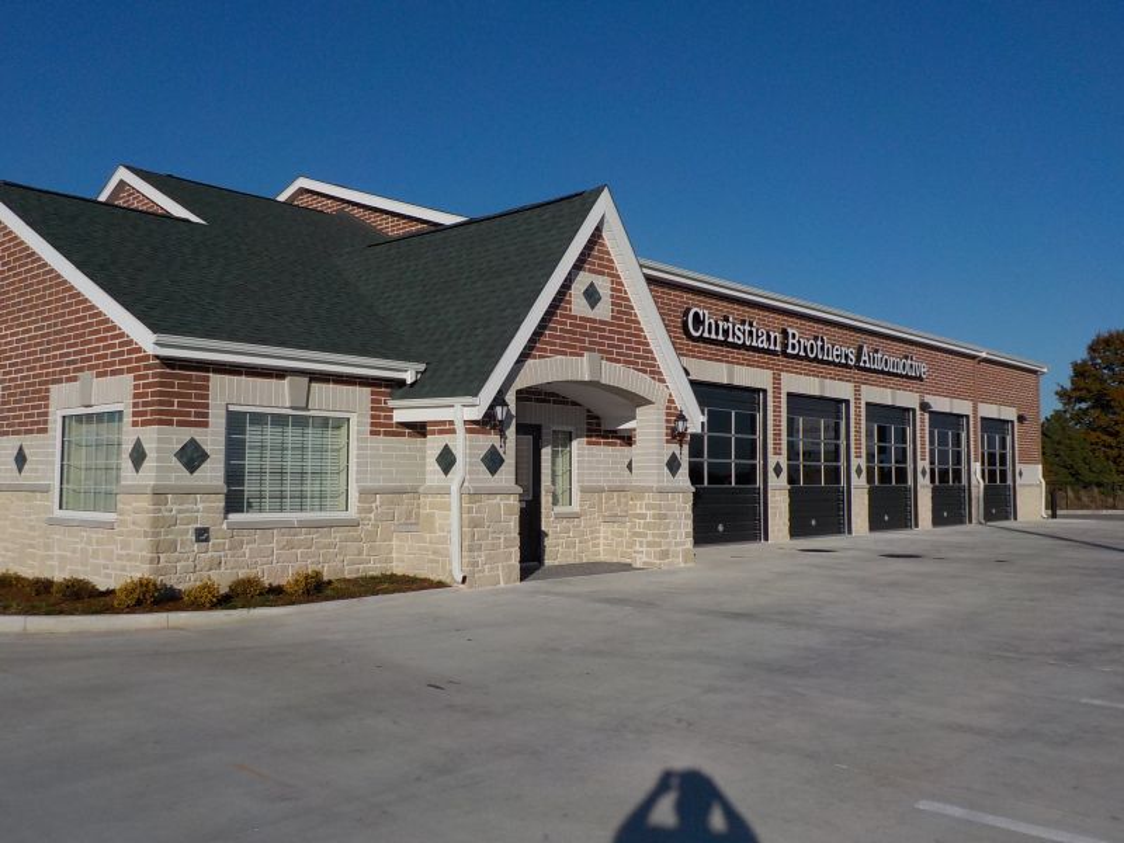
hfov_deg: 60.0
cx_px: 562
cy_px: 422
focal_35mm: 30
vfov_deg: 46.8
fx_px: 974
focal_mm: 4.1
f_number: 6.6
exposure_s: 1/1000
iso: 125
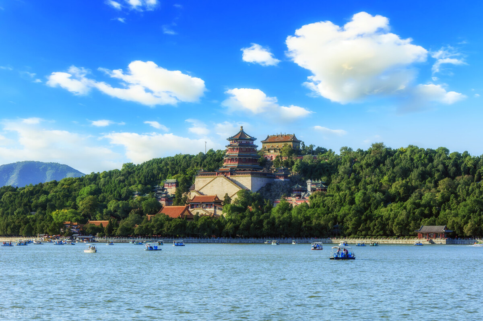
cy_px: 160
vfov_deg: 15.7
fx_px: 1166
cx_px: 242
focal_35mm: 87
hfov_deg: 23.4
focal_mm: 58
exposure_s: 1/250
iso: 100
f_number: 11
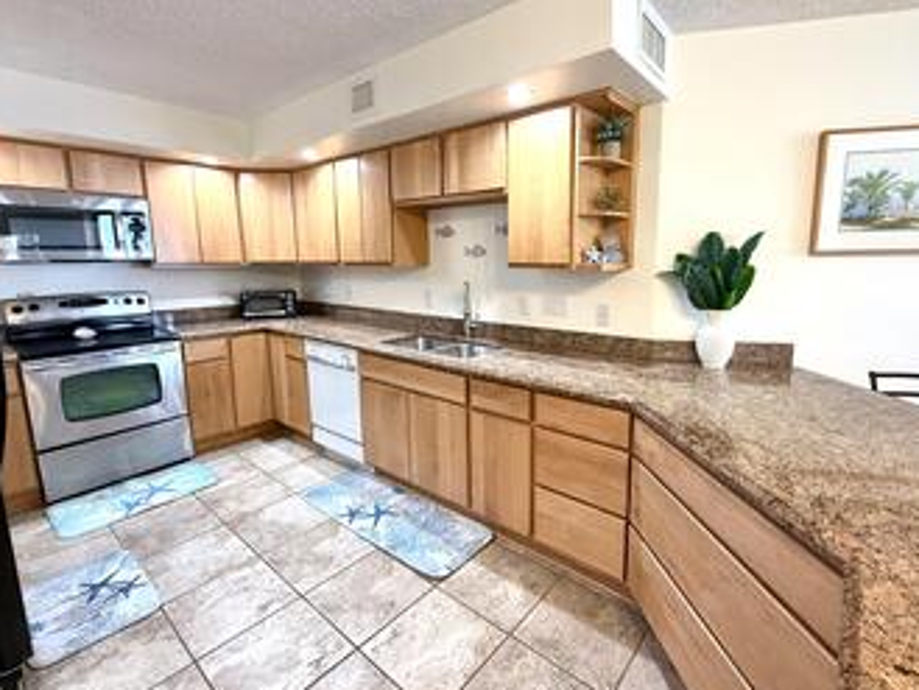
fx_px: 451
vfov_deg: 74.7
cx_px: 486
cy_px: 324
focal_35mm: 17
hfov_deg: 90.9
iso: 200
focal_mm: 2.22
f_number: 2.2
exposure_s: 1/60
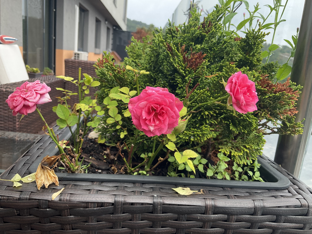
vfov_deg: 48.2
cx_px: 156
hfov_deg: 61.7
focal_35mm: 29
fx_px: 261
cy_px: 117
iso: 25
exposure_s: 1/185
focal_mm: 3
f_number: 1.8
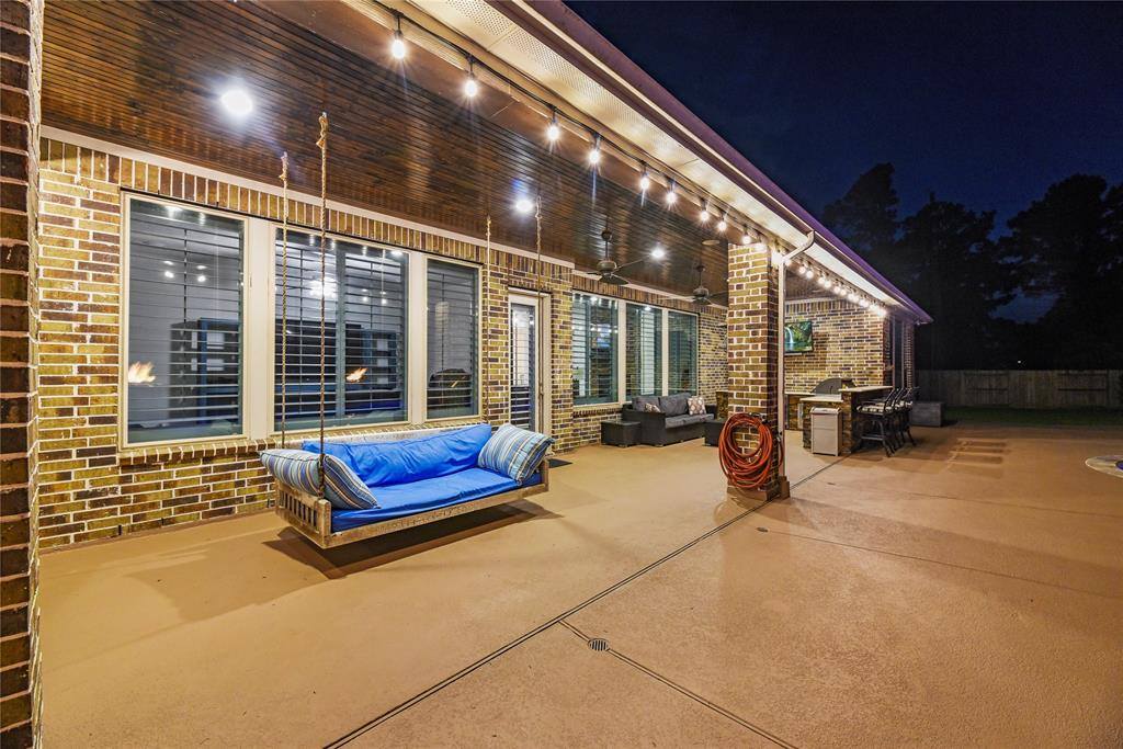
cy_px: 374
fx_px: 437
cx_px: 562
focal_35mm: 14
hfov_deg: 104.2
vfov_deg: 81.2
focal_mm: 14
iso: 800
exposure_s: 1/4
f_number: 8
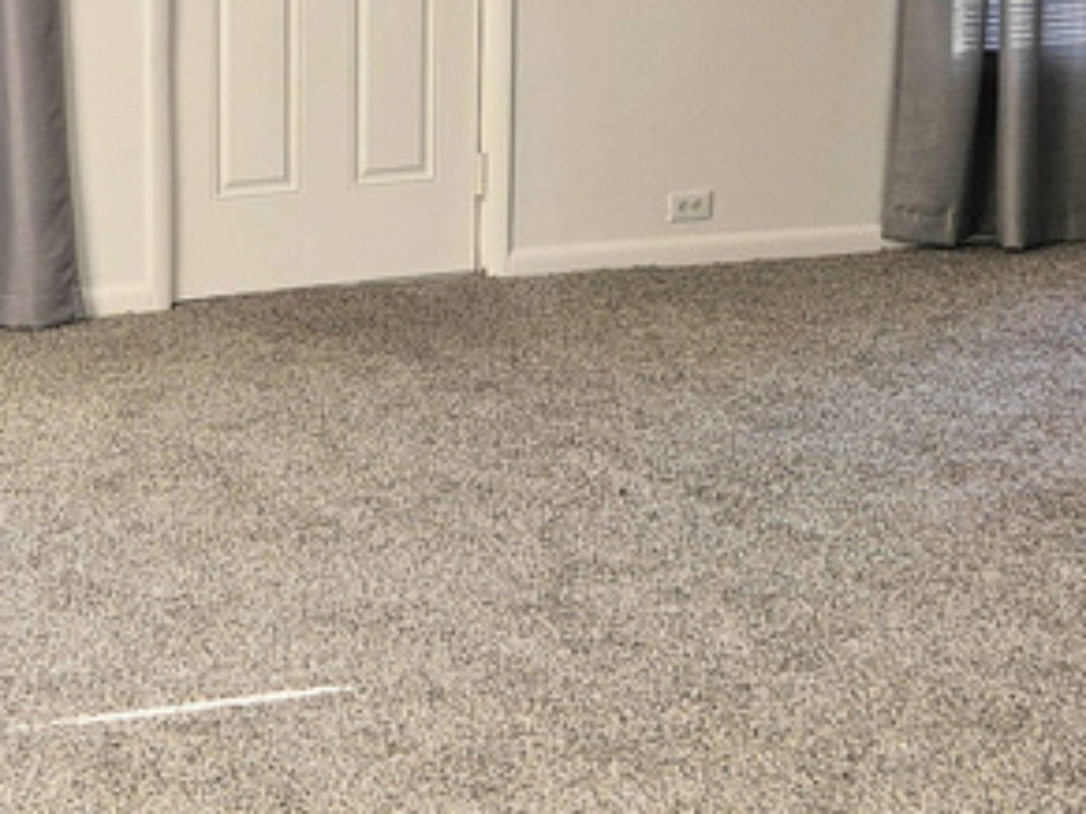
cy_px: 153
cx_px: -11
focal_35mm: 81
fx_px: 2540
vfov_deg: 18.0
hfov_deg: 23.1
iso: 25
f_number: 1.8
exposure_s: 1/120
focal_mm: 5.4
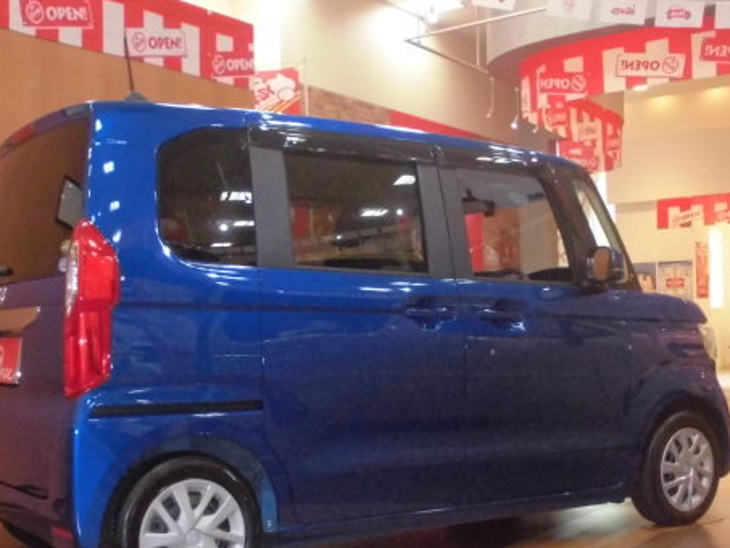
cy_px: 340
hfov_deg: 39.4
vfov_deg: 30.2
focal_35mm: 48
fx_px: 1013
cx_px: 276
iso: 400
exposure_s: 1/60
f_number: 4
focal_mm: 6.1
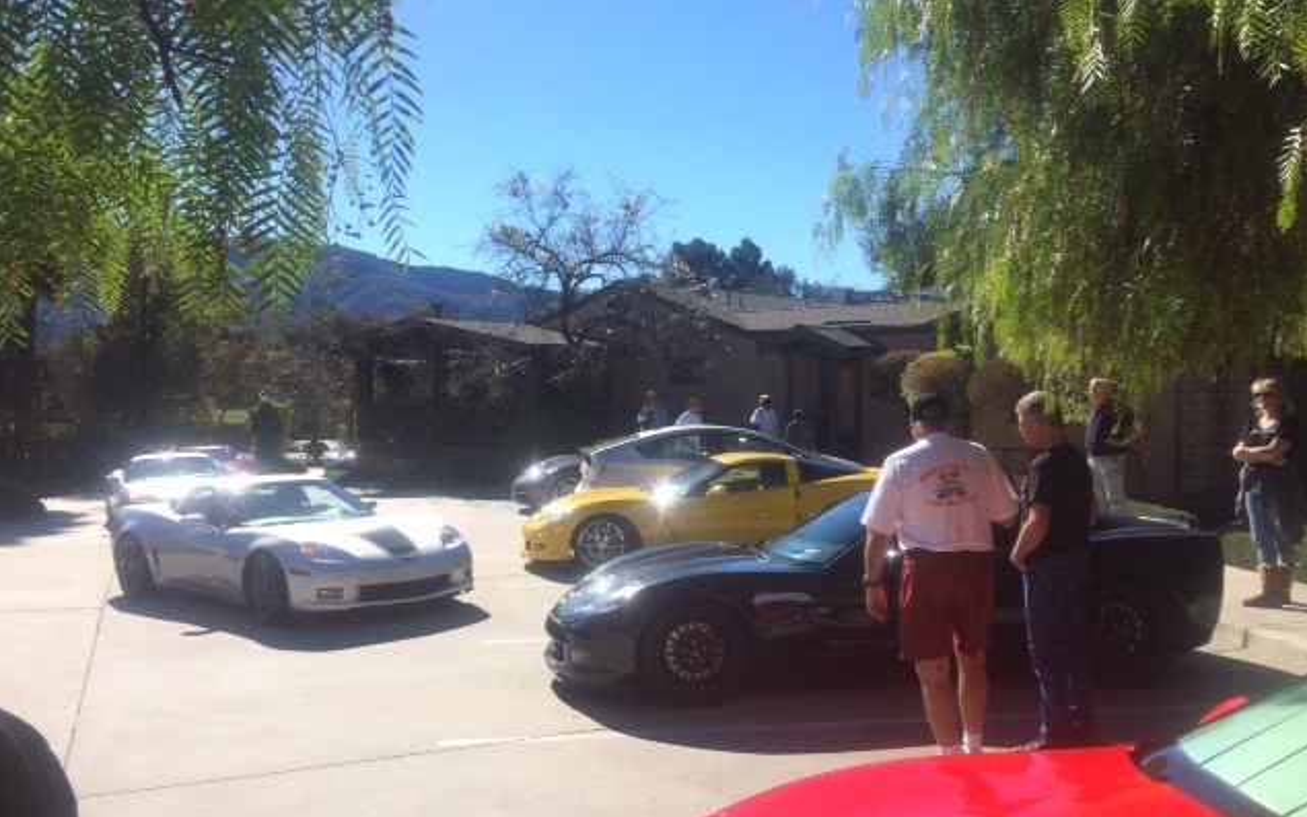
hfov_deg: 61.2
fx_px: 1104
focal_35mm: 31
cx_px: 657
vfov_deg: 40.5
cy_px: 360
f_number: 2.2
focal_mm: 4.15
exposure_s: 1/2160
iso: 50
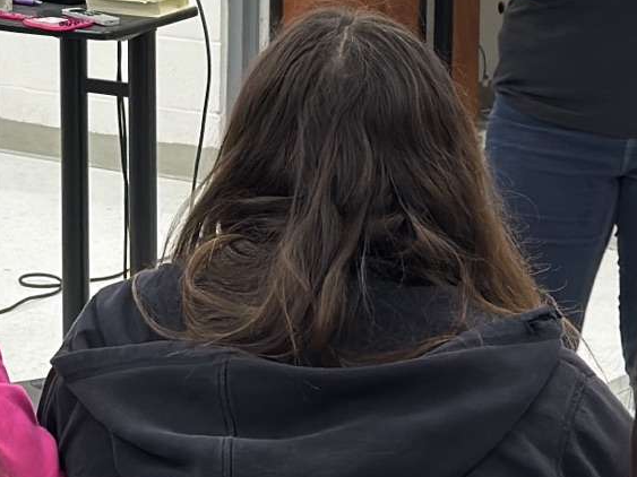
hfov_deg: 12.1
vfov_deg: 9.1
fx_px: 2944
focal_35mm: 160
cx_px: -86
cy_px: -105
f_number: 1.78
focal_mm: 6.76
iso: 125
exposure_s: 1/60
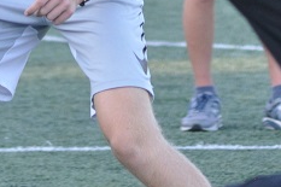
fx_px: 6123
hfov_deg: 2.6
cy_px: -177
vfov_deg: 1.7
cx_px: 36
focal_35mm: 785
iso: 800
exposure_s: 1/500
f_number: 4.2
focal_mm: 122
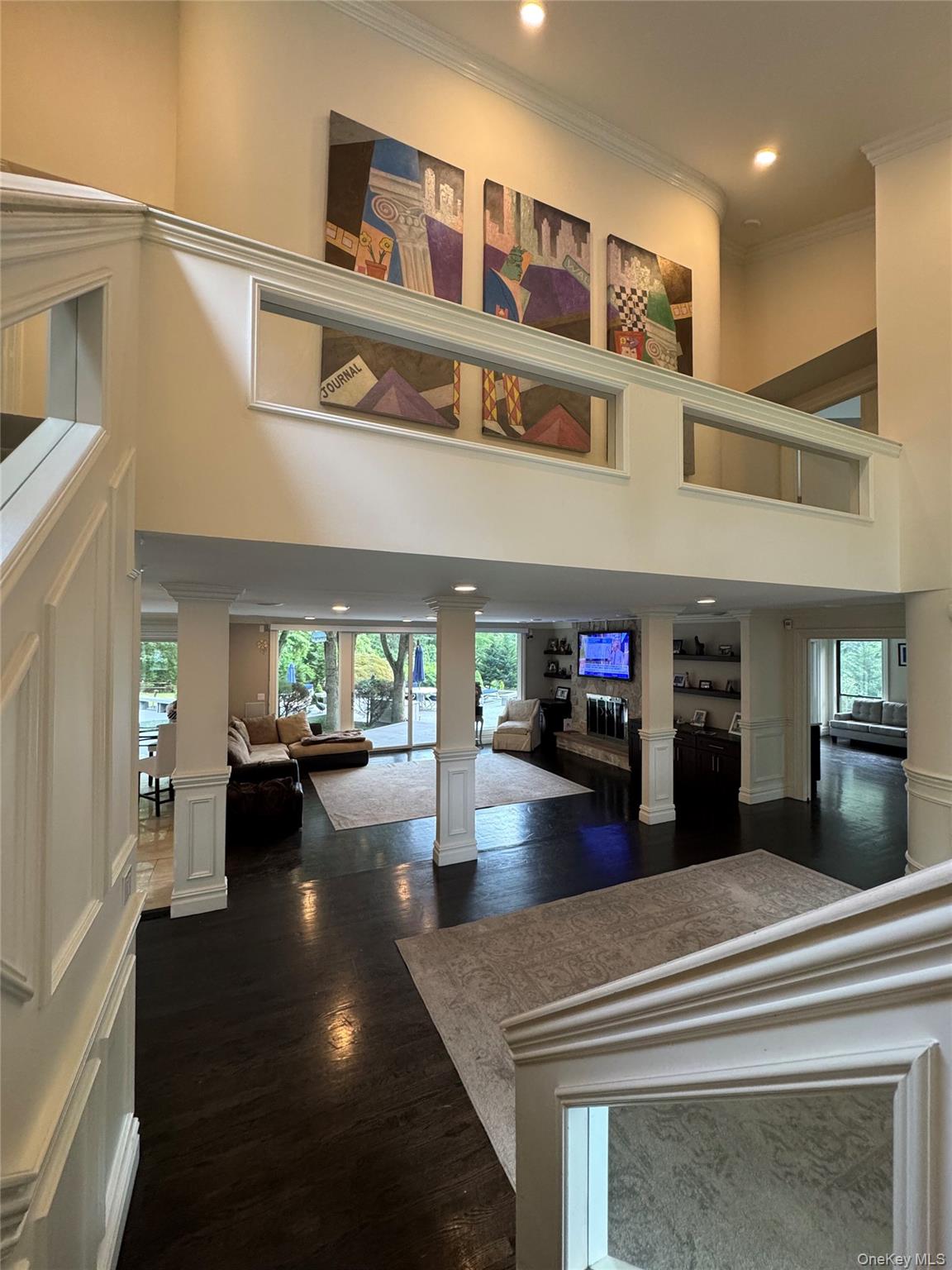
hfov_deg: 85.7
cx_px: 476
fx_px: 513
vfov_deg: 102.1
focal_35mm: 14
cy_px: 635
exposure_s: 1/60
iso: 250
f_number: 2.2
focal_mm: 2.22
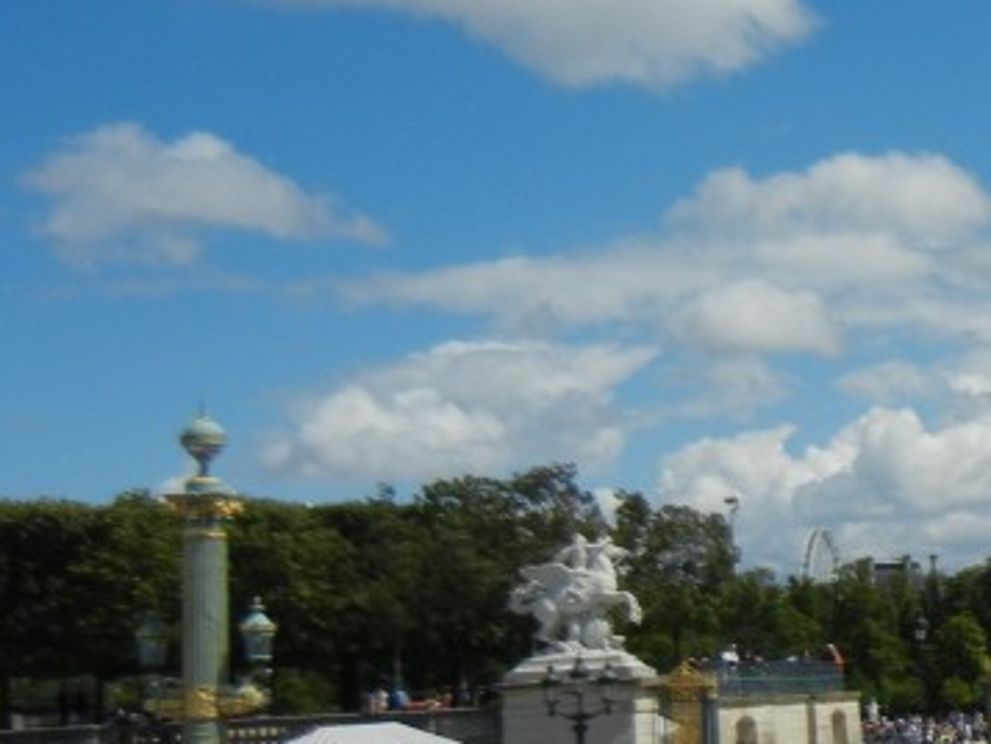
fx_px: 2463
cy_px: 433
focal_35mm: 86
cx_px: 1391
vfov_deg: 17.2
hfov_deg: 20.2
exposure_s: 1/870
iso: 160
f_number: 7
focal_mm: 5.4
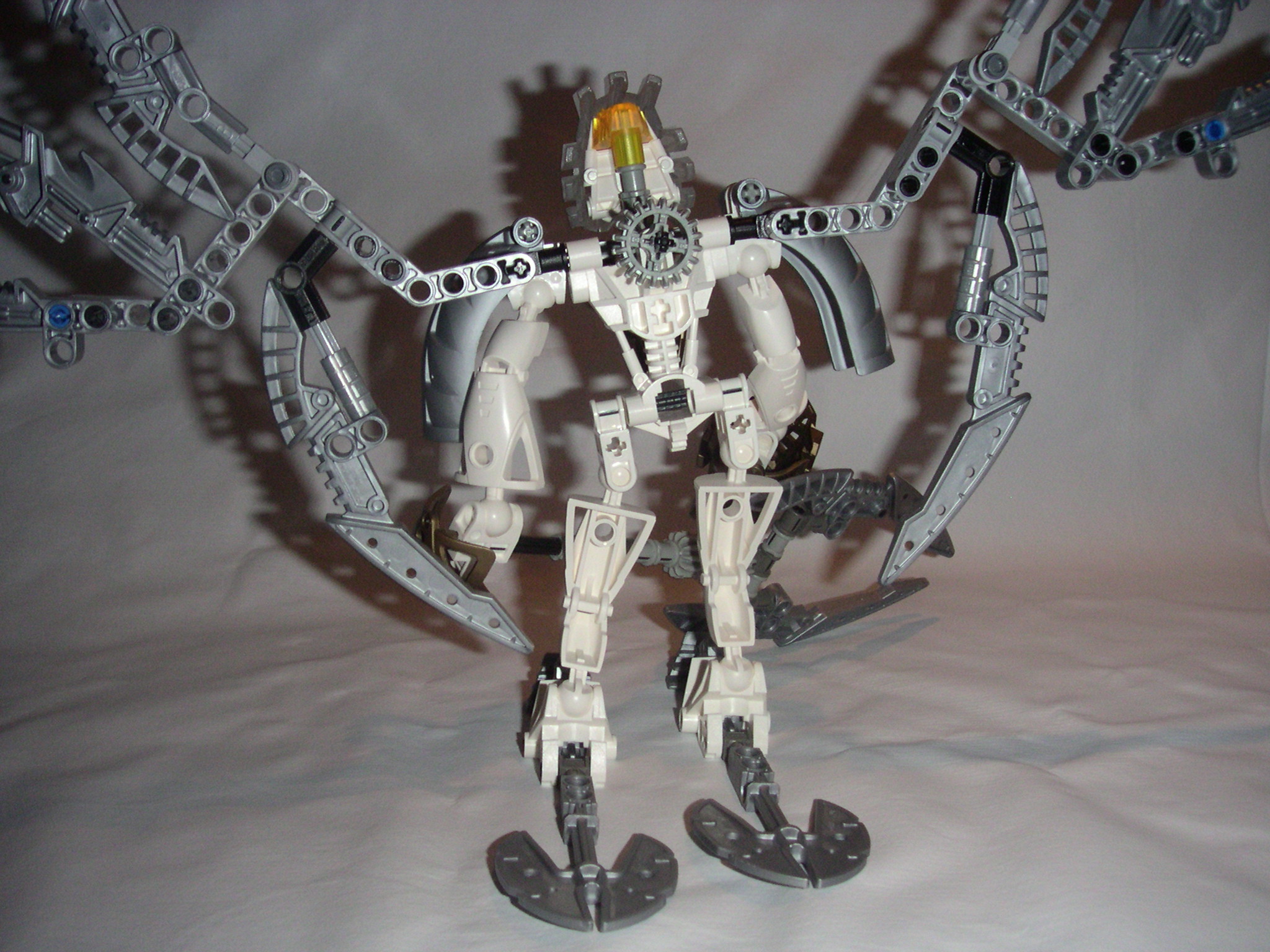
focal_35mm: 37
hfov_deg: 50.1
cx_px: 635
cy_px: 476
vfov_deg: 38.7
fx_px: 1357
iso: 160
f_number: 6.6
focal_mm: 5.7
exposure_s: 1/50
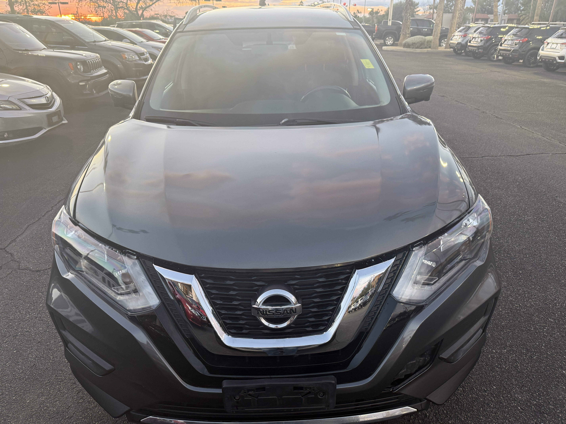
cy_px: 212
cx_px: 283
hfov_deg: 71.6
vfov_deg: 56.8
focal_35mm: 24
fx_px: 392
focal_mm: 6.76
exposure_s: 1/120
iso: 125
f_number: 1.78
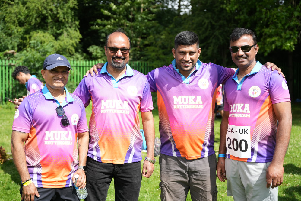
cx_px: 150
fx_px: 359
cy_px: 99
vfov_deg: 31.2
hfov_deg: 45.4
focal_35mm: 43
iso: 400
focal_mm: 42
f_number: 2.8
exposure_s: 1/3200
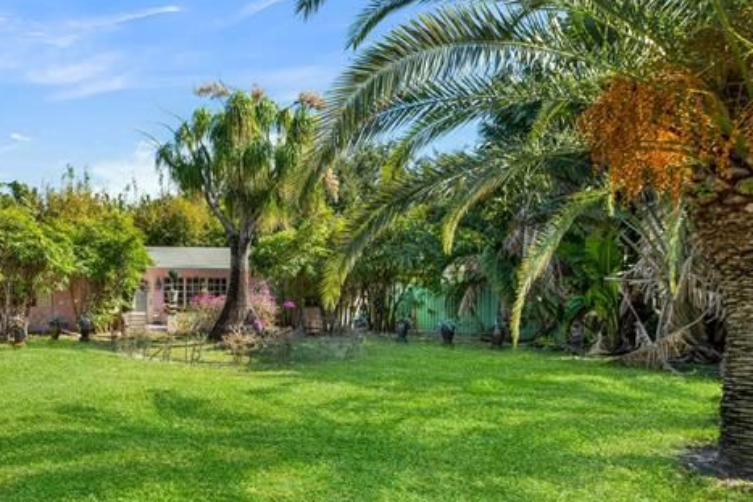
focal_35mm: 24
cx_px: 173
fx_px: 502
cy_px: 312
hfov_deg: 68.1
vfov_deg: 52.6
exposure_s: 1/400
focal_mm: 14
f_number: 8
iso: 200
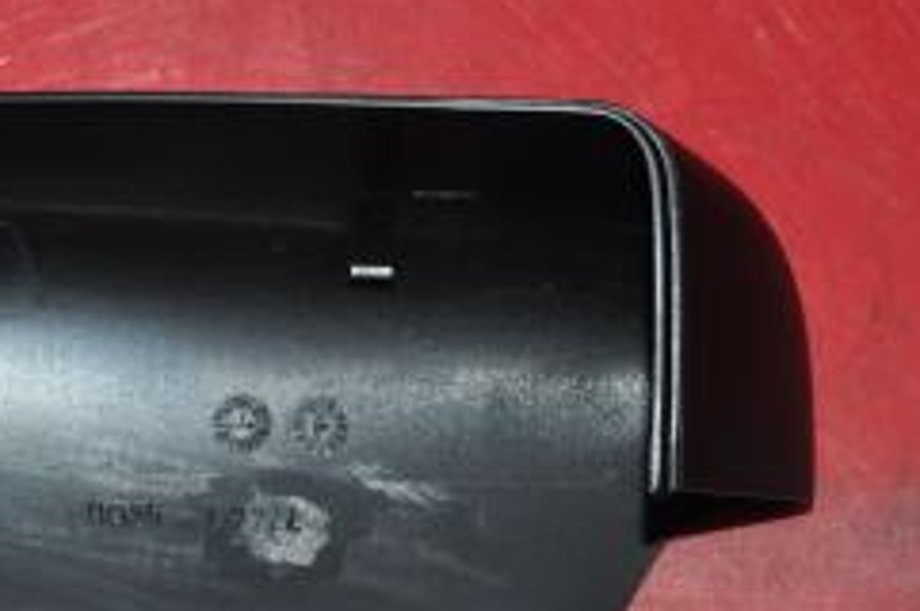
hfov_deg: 19.0
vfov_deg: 12.9
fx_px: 2705
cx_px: 141
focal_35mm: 106
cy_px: 428
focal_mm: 34
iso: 720
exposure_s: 1/60
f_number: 4.2
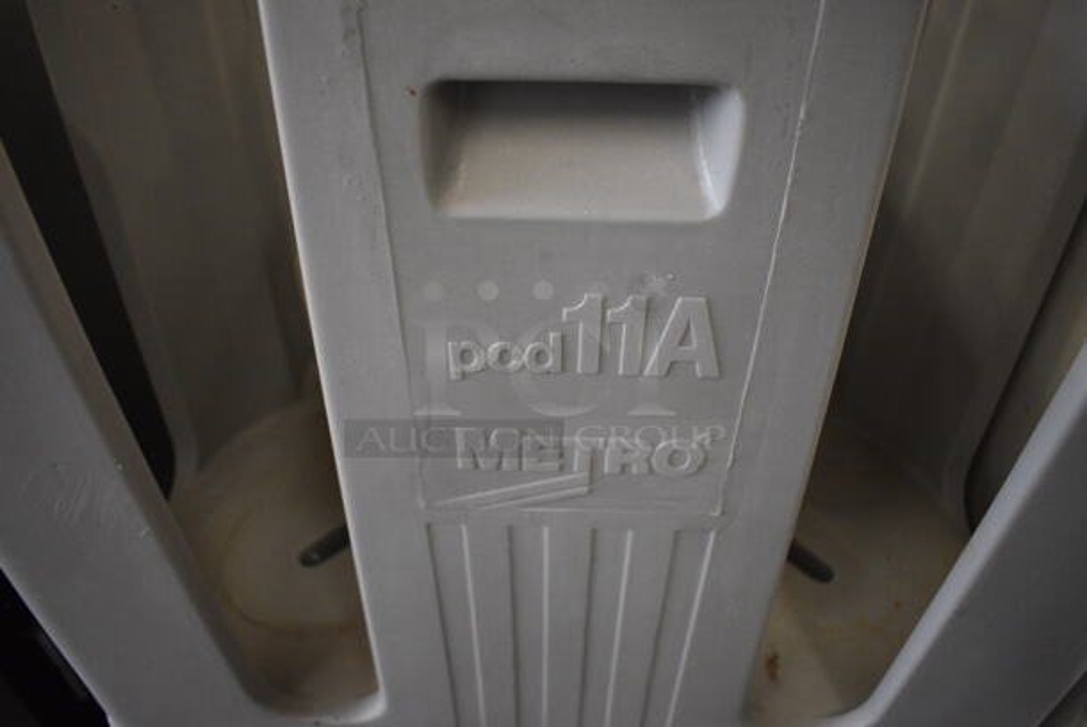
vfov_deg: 48.0
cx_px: 544
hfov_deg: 67.3
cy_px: 364
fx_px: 816
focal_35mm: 27
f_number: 3.5
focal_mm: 18
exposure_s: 1/125
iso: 1600
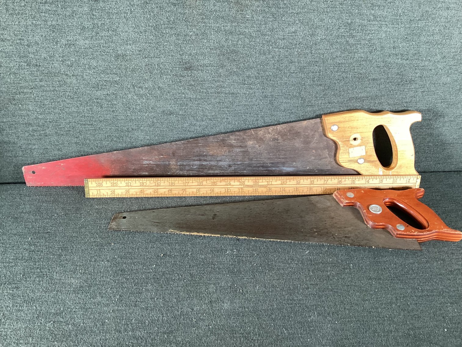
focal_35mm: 31
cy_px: 174
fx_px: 414
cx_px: 231
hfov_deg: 58.3
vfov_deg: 45.4
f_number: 2.4
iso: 160
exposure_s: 1/50
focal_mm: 3.3
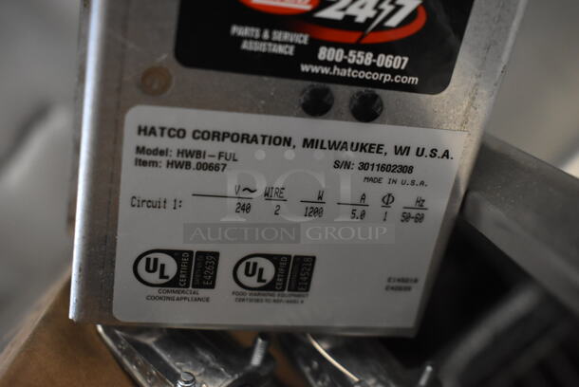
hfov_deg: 38.8
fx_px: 821
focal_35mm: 51
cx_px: 290
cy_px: 194
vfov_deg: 26.5
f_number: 4.5
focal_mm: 34
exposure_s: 1/50
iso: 2800
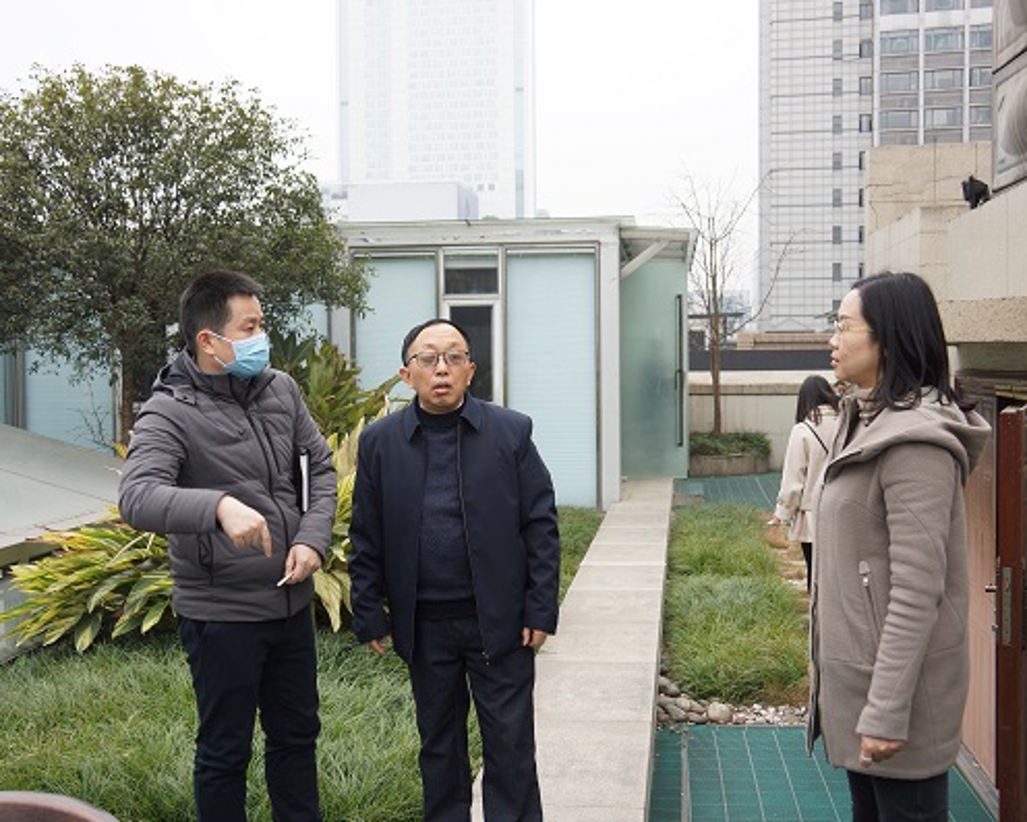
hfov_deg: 43.8
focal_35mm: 42
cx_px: 470
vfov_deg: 35.7
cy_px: 410
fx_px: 1277
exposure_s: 1/80
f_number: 4.5
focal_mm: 25
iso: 100
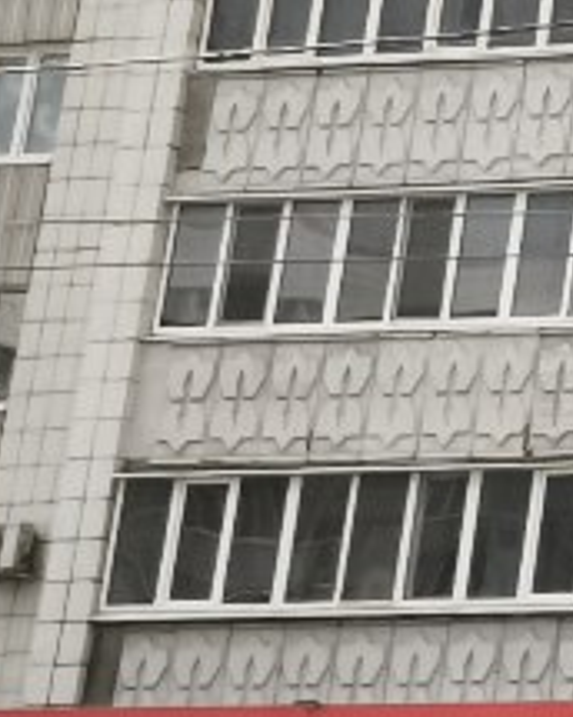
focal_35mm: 163
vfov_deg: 11.7
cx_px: 1911
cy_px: -2
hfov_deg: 7.8
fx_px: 3455
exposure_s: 1/434
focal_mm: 5.35
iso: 80
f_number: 1.7
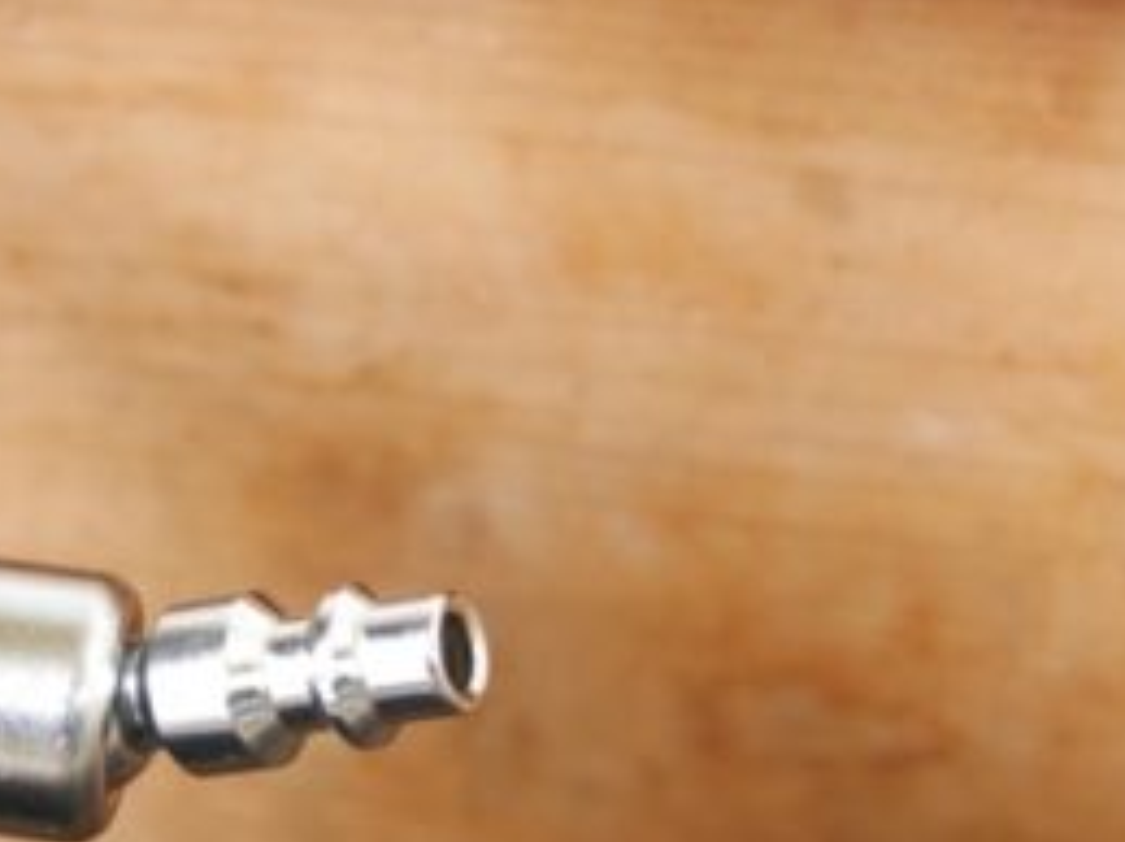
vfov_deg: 11.5
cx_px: 156
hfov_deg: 15.2
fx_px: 4190
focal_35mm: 129
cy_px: 534
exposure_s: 1/60
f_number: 4.1
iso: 800
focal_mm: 24
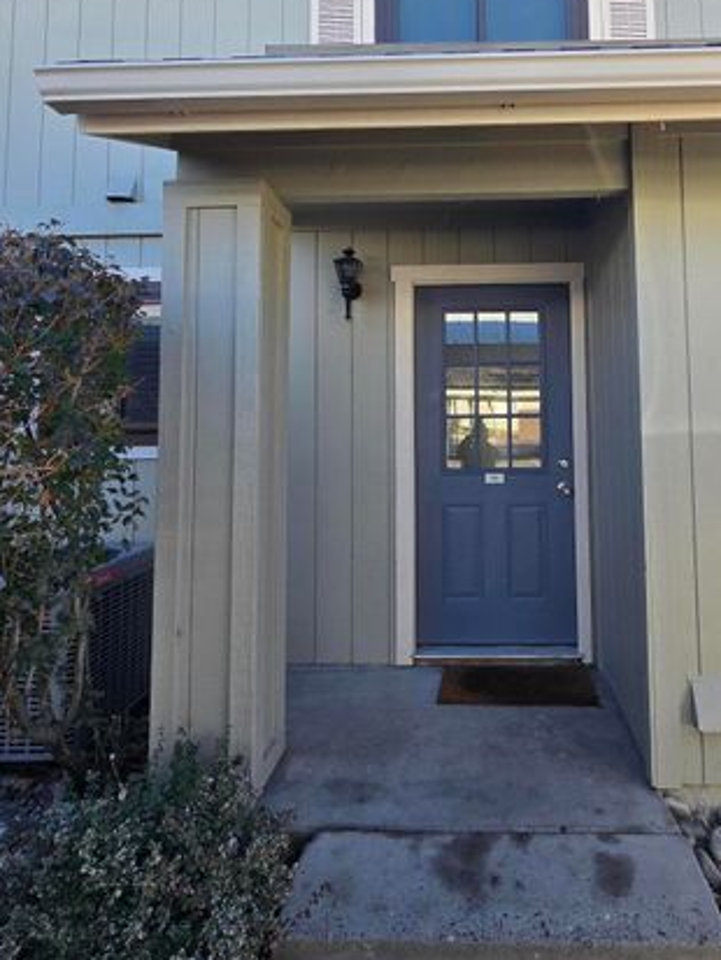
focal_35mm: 21
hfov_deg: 62.3
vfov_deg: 77.8
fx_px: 583
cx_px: 465
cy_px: 368
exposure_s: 1/553
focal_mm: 2.2
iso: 50
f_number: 2.2
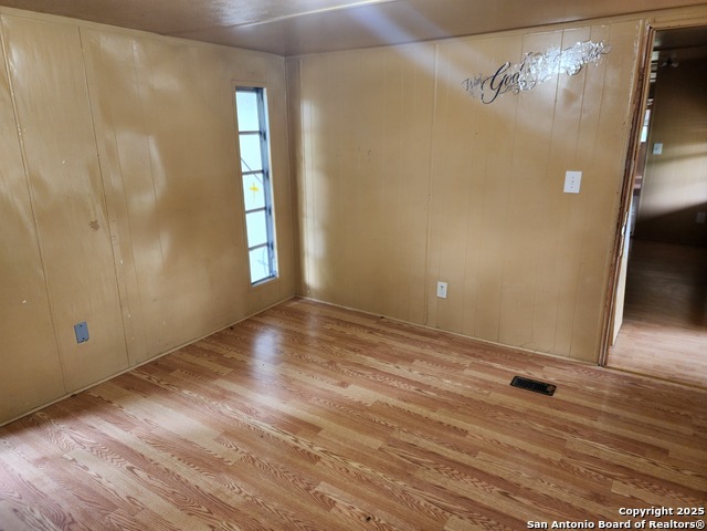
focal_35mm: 23
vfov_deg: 58.9
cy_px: 266
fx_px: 470
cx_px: 354
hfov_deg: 73.9
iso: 250
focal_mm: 6.4
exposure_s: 1/60
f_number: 1.8
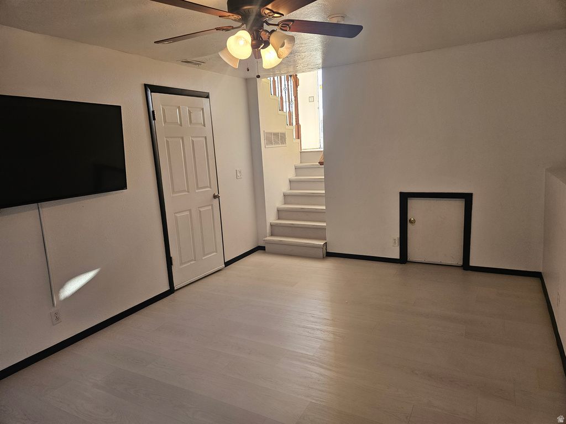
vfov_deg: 58.9
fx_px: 376
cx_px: 283
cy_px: 212
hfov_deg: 73.9
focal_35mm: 23
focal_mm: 5.4
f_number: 1.8
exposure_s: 1/120
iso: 160
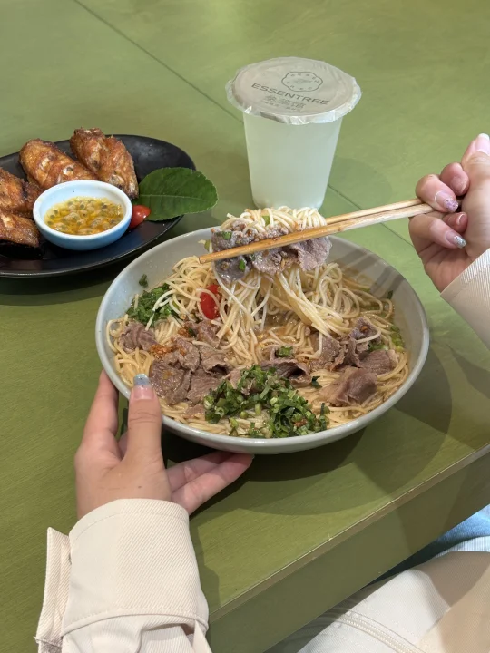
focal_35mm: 52
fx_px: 981
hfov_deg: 28.0
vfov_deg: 36.8
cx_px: 245
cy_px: 326
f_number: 1.6
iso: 64
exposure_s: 1/60
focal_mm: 5.96
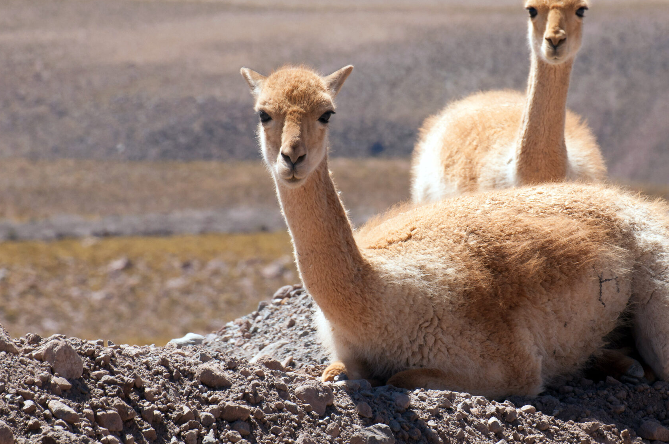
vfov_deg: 2.9
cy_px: 130
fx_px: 8687
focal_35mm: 468
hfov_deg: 4.4
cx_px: 387
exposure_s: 1/200
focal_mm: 220
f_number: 13
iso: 200
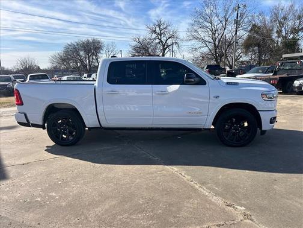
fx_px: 228
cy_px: 114
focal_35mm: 26
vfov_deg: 53.1
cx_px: 152
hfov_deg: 67.3
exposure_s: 1/3257
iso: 50
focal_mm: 5.7
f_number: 1.5
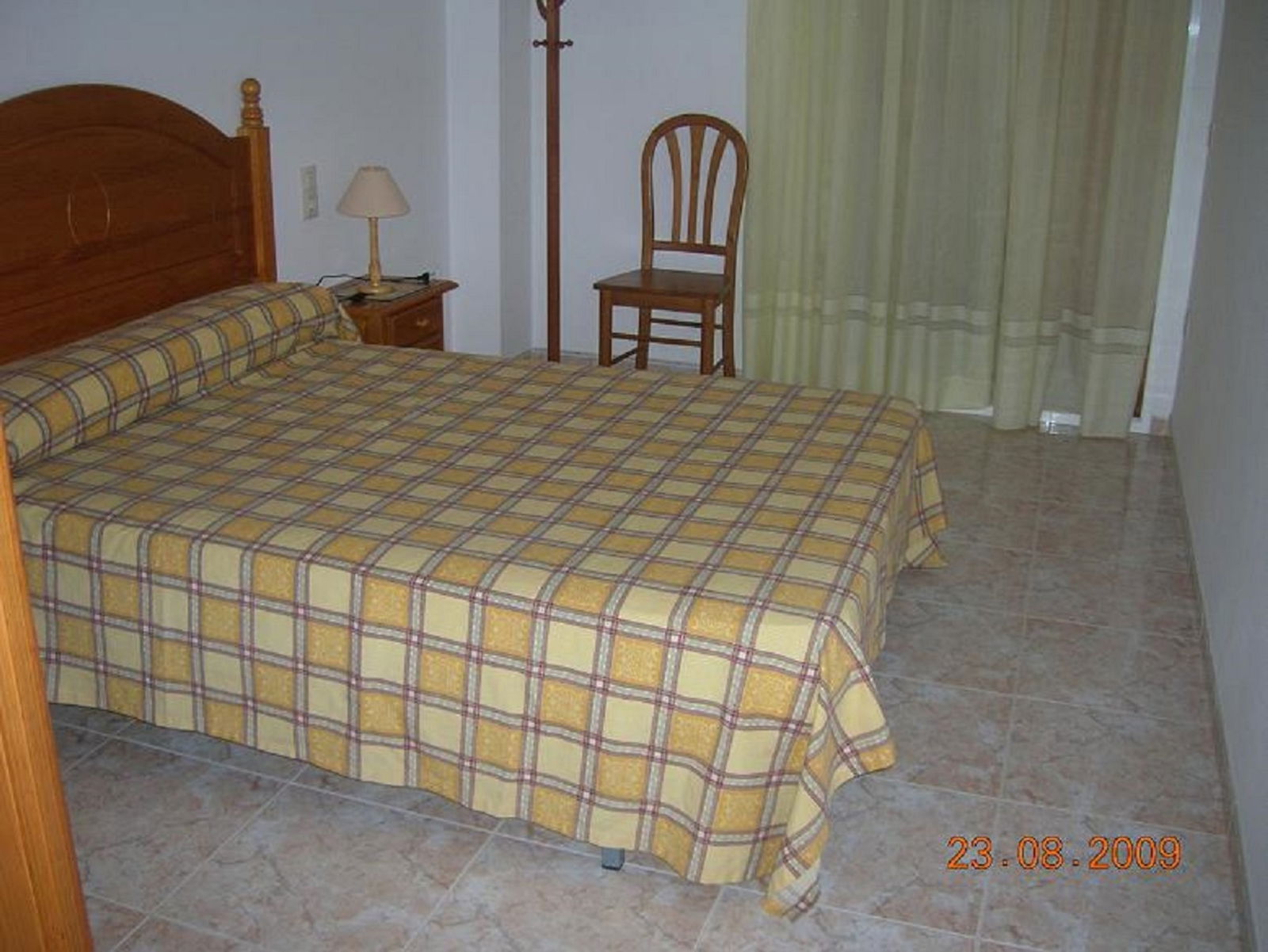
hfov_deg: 53.9
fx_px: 1246
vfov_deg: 41.8
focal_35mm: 34
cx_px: 634
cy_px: 476
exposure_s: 1/60.1
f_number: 2.9
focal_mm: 5.7
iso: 89
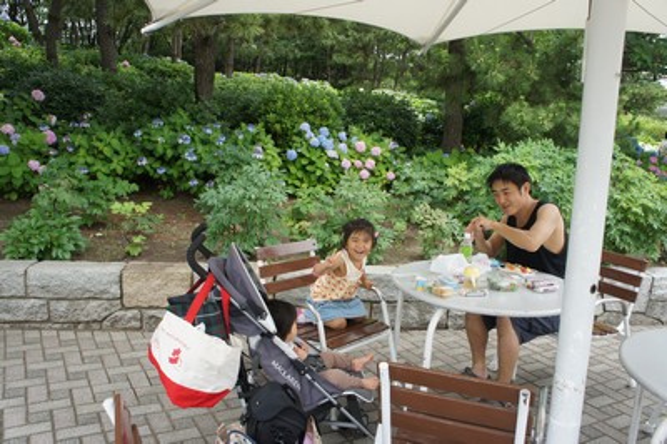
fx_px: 555
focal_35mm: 30
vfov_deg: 43.5
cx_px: 334
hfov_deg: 62.0
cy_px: 222
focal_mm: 20
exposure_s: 1/100
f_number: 7.1
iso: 200
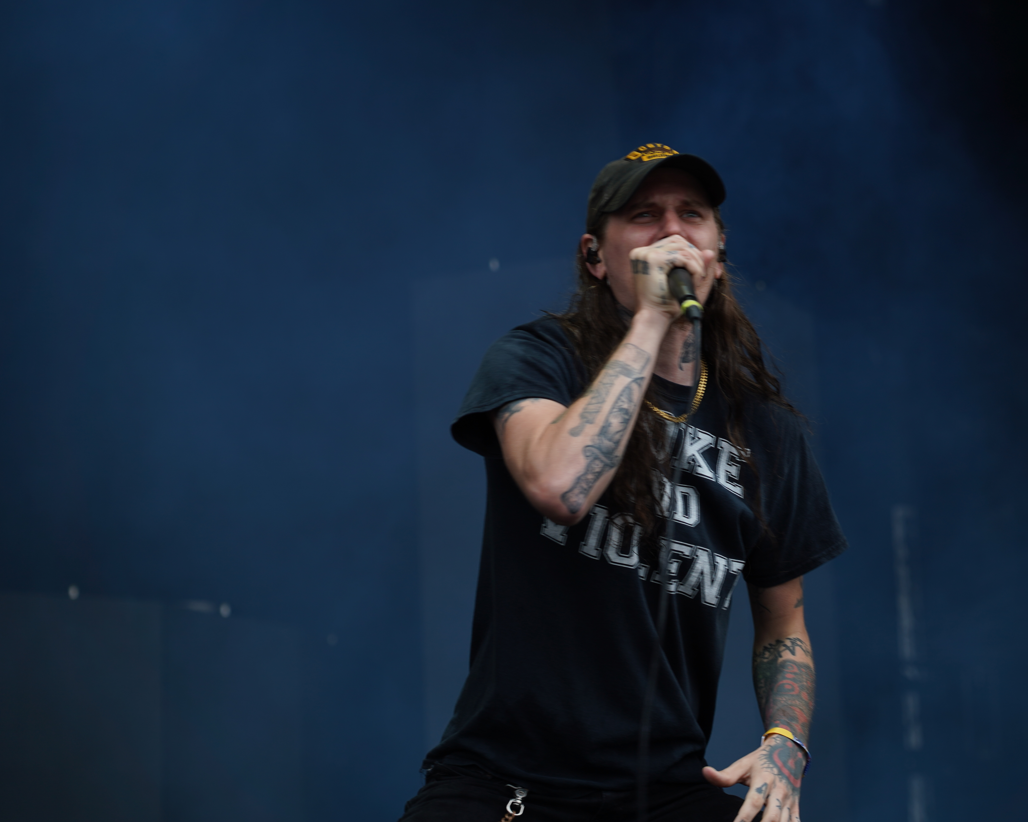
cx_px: 618
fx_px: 3621
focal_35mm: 119
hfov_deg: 16.1
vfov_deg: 13.0
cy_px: 409
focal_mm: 105
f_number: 4.5
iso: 100
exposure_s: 1/160
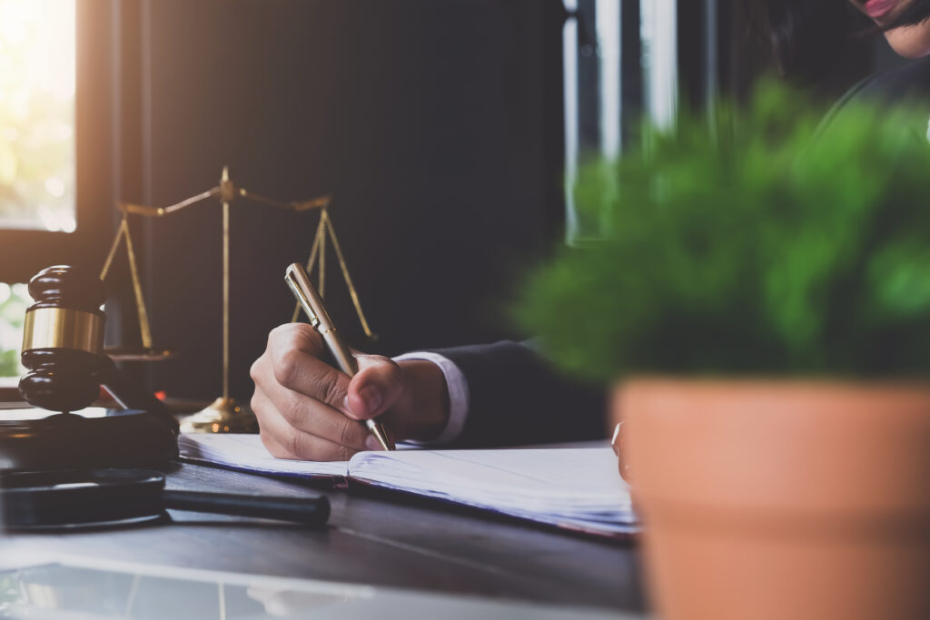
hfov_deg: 35.6
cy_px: 310
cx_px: 465
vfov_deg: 24.2
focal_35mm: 56
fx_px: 1447
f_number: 5
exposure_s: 1/35
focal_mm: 37.4
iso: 400
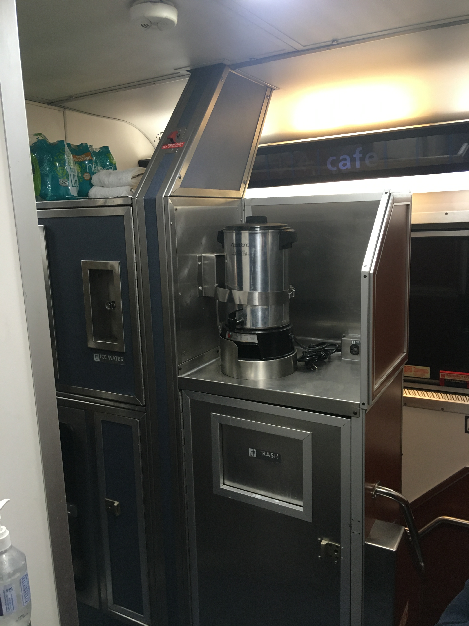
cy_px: 313
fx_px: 524
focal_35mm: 29
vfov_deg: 61.7
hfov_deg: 48.2
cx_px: 234
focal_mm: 4.15
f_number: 2.2
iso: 100
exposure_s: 1/30
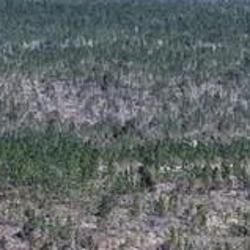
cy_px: 577
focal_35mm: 624
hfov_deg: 2.8
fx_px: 5099
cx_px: 761
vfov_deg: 2.8
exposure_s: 1/1250
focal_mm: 19.35
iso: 150
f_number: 2.8
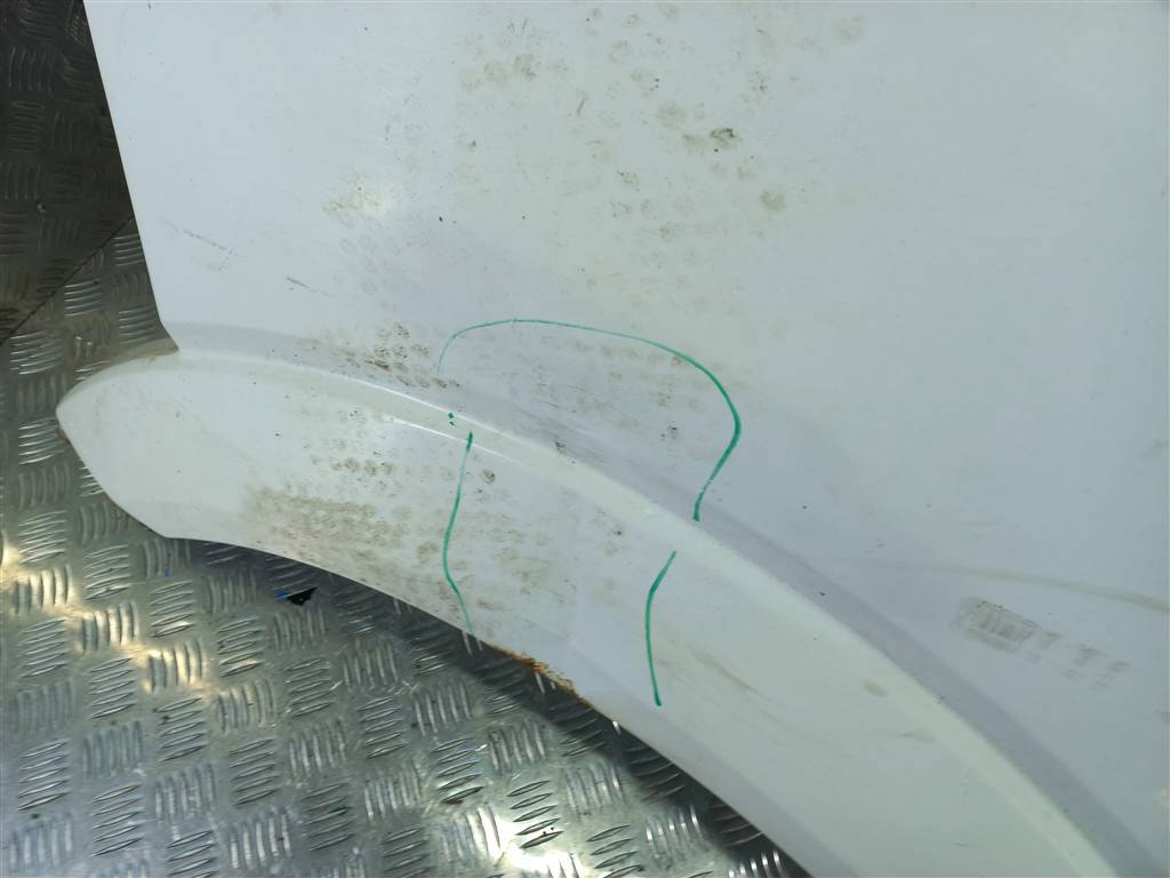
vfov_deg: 54.9
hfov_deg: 69.4
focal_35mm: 25
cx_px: 585
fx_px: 845
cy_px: 439
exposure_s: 1/50
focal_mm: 4.6
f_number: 1.8
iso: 32
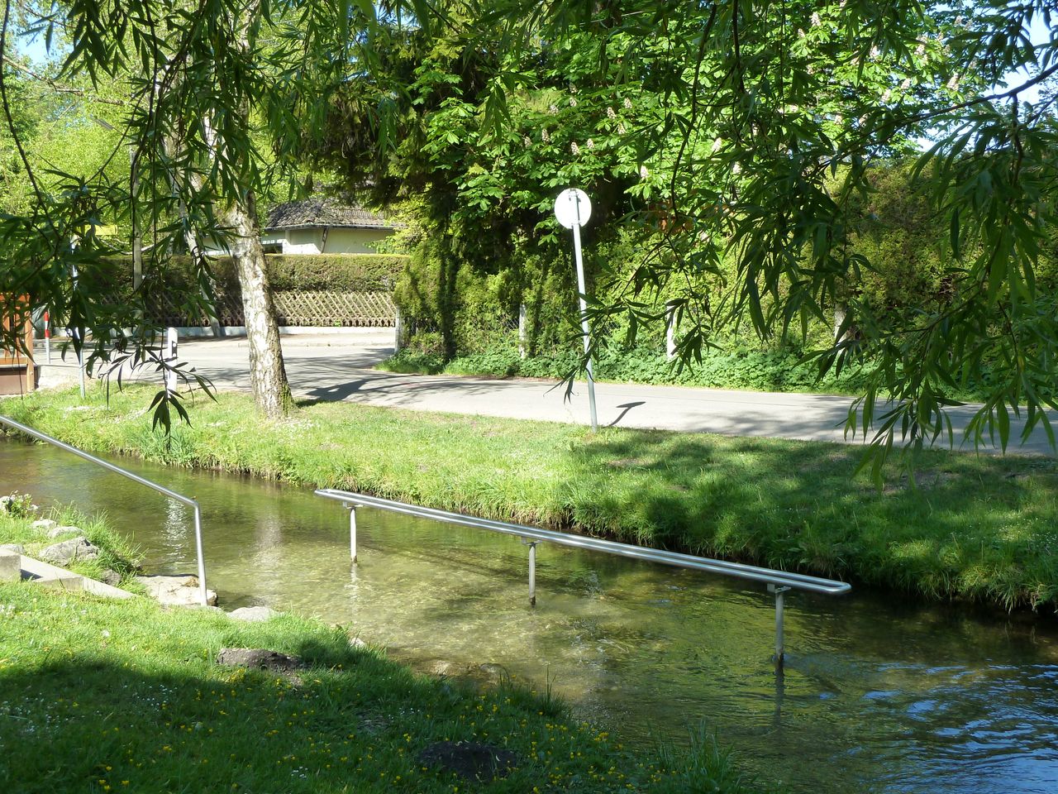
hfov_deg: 44.8
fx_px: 1284
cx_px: 529
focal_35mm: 42
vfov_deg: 34.3
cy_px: 397
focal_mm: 6.9
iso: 125
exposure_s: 1/160
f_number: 4
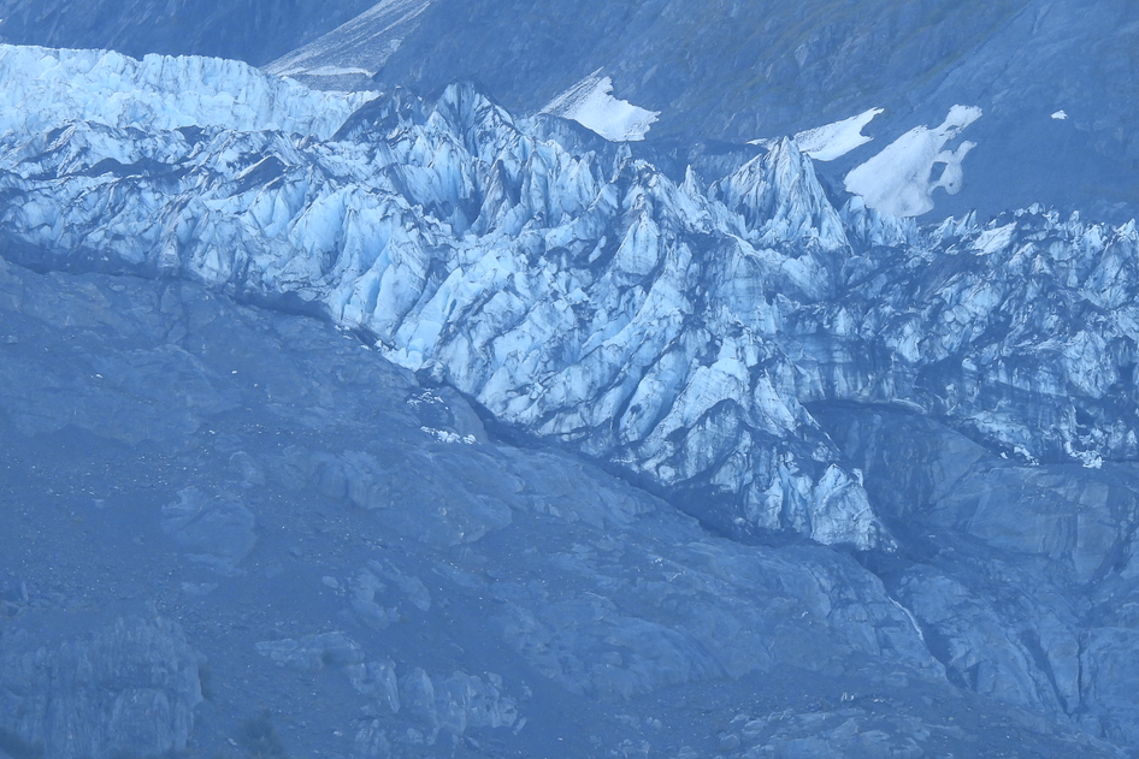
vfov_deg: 2.4
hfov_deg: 3.7
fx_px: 17814
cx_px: 620
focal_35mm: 563
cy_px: 259
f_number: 5
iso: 110
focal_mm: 71.4
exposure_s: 1/125
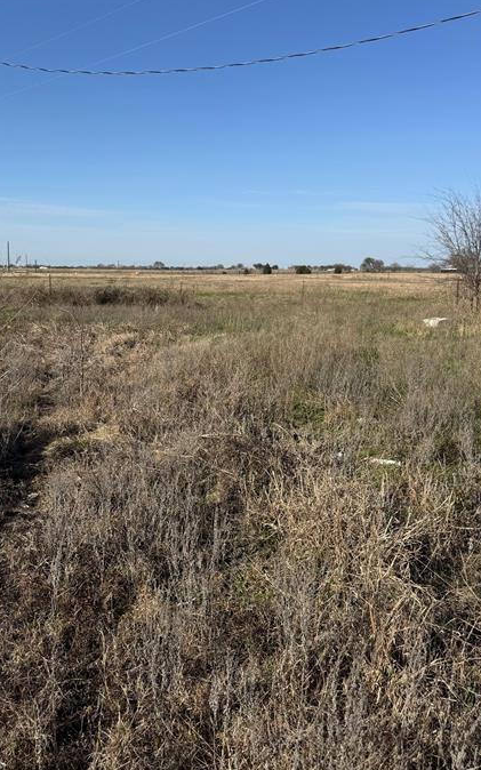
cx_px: 197
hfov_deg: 43.0
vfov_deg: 64.5
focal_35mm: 29
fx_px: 609
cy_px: 342
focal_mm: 6.76
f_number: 1.78
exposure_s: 1/4950
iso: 80
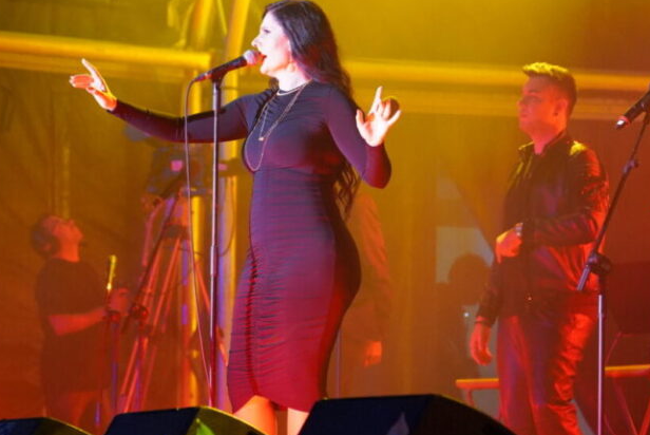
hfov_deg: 11.6
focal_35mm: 177
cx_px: 254
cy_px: 181
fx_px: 3199
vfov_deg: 7.8
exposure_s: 1/160
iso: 8000
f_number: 4
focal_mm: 95
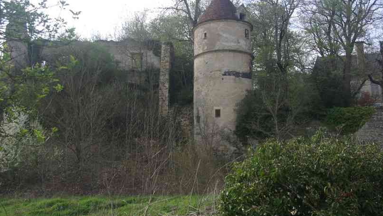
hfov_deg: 43.6
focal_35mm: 47
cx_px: 215
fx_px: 477
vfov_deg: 25.4
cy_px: 97
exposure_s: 1/125
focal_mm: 24
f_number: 6.7
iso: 100
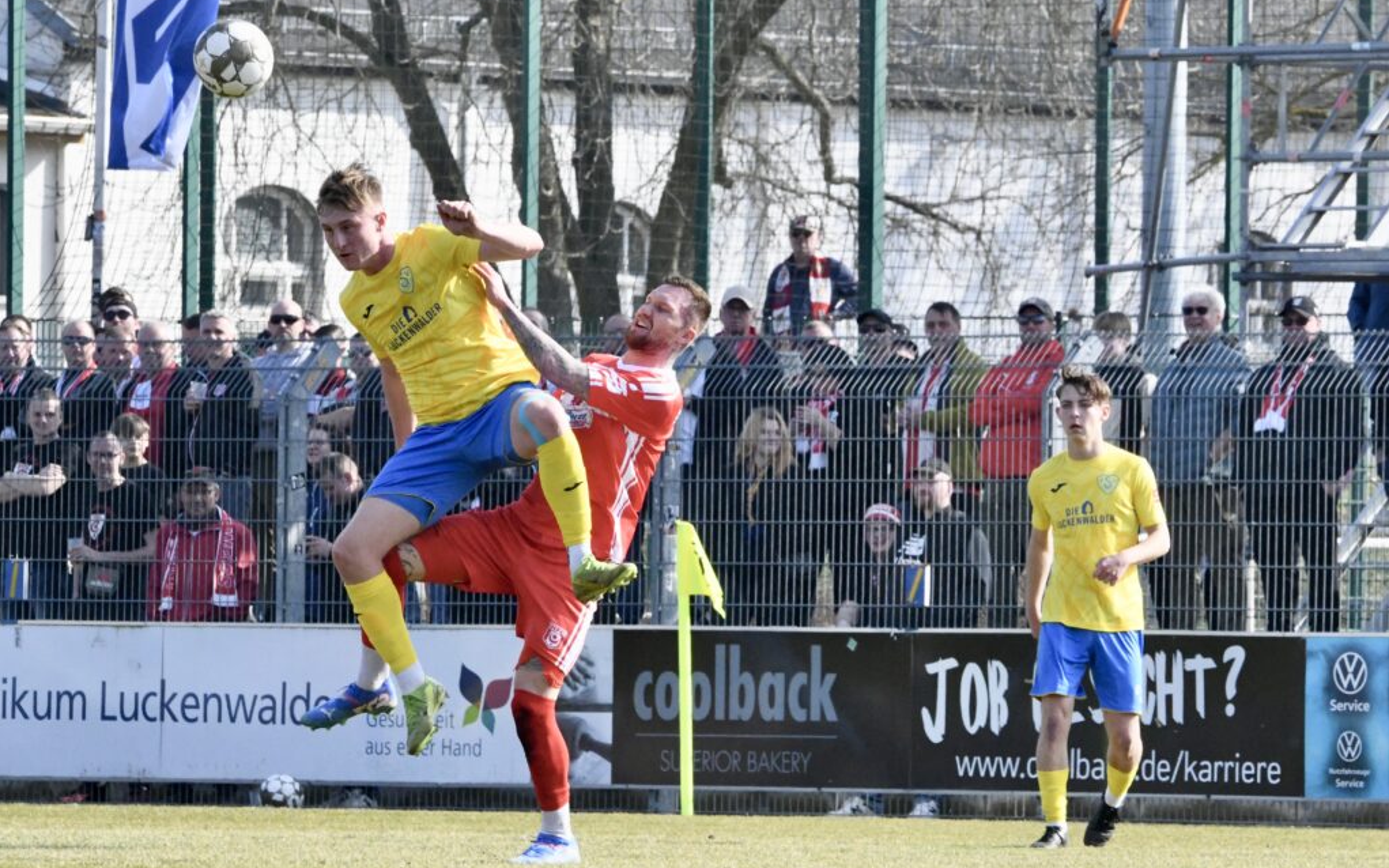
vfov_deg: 4.1
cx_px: 694
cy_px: 452
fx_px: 11999
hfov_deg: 6.6
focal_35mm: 317
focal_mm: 310
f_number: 18
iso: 8000
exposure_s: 1/1600
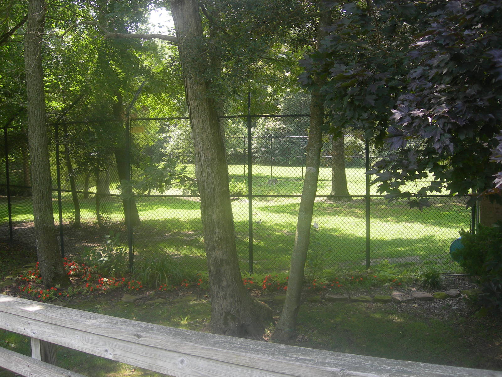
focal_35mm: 38
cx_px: 251
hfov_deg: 49.0
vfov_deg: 37.7
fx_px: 551
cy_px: 188
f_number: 2.8
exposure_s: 1/139
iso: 50
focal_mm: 7.8
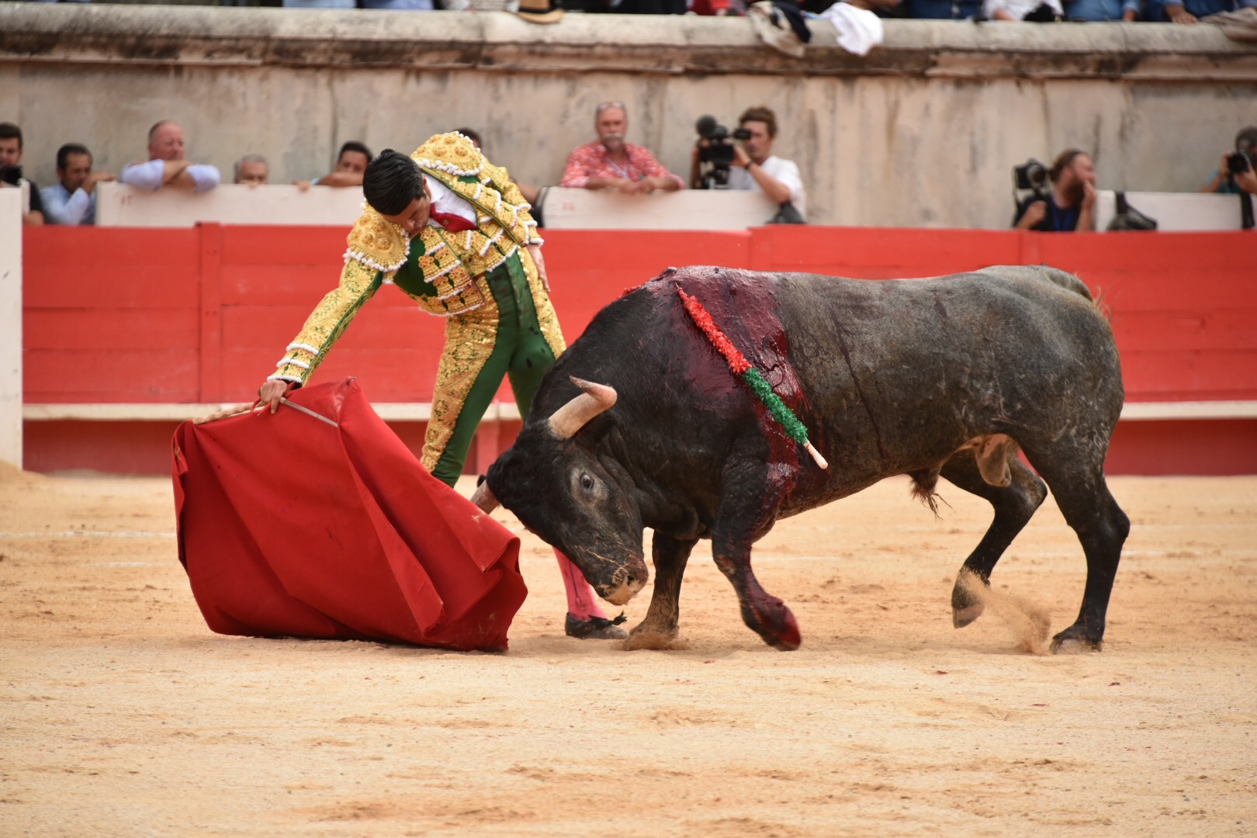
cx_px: 628
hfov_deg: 9.0
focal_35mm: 230
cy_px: 419
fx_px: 8030
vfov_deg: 6.0
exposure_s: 1/640
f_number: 5.6
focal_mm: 230
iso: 1250
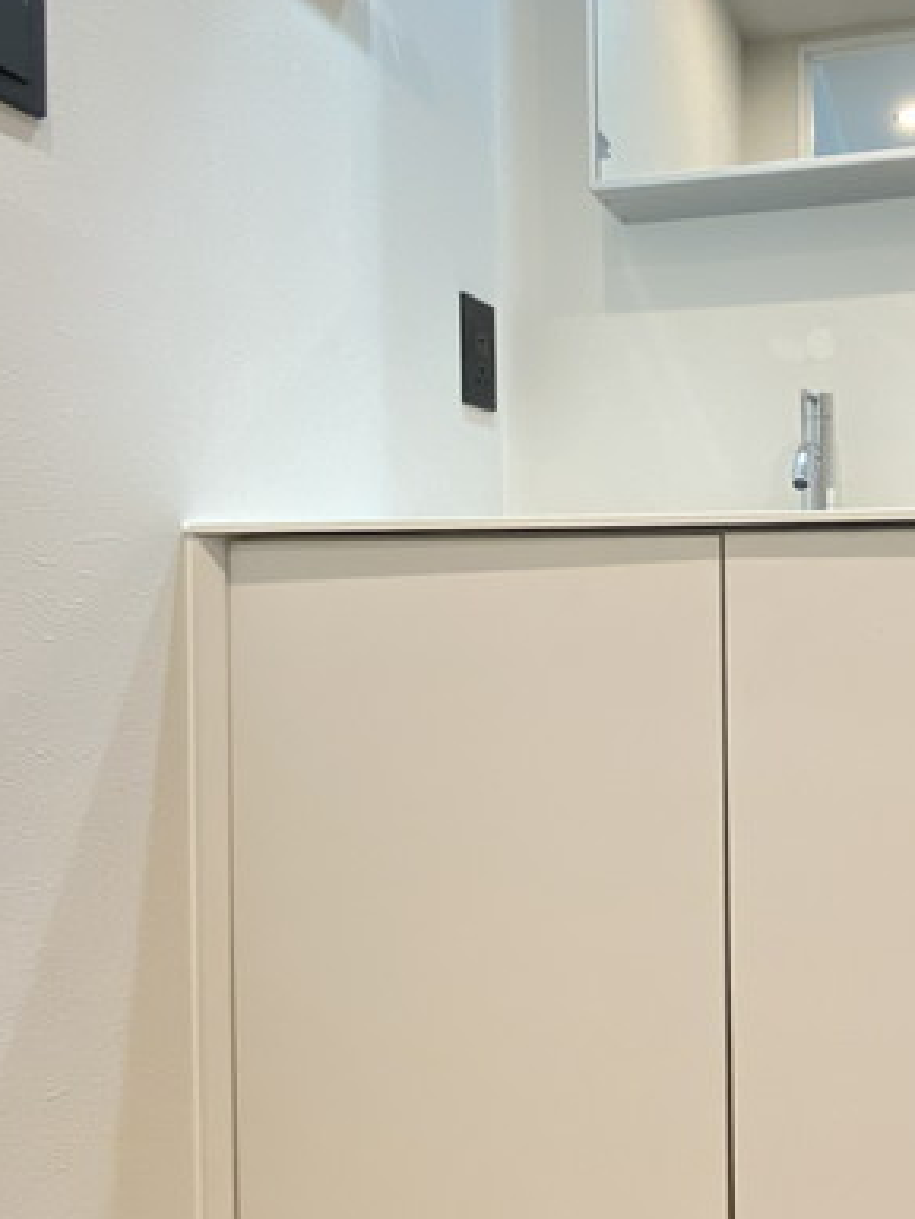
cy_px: 567
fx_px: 951
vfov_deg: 65.2
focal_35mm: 27
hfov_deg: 48.7
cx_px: 719
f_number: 2.4
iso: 250
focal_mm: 1.54
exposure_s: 1/50
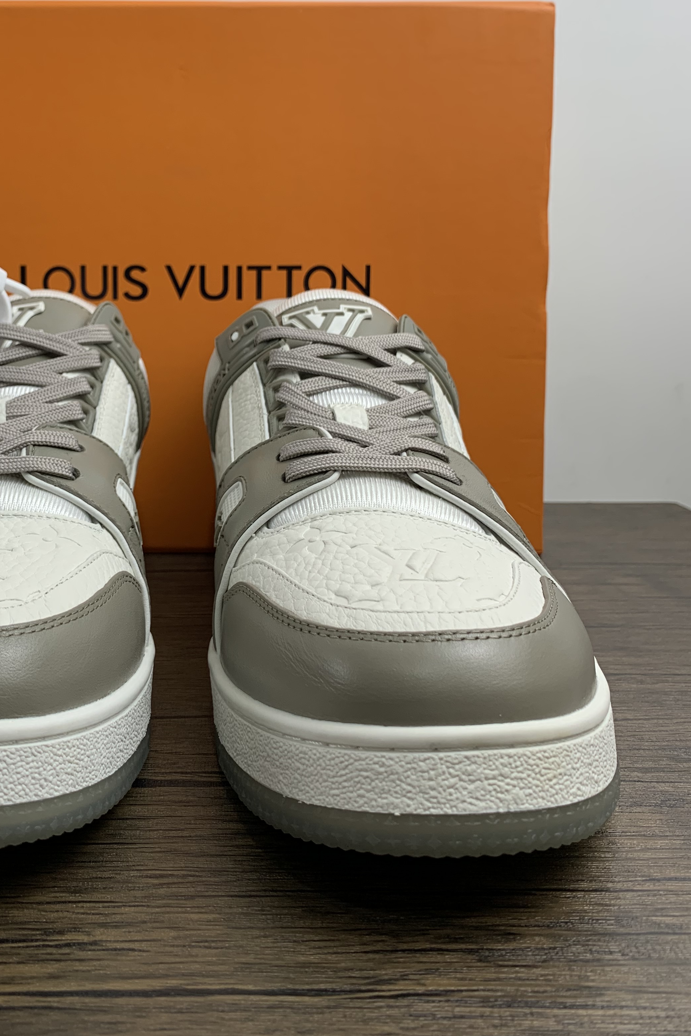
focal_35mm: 35
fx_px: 1008
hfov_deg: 37.1
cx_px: 193
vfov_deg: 53.7
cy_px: 372
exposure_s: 1/121
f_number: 1.8
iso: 40
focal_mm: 4.25
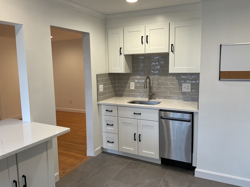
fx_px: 209
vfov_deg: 48.2
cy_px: 94
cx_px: 125
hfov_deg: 61.7
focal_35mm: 29
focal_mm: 3
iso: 40
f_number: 1.8
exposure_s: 1/60
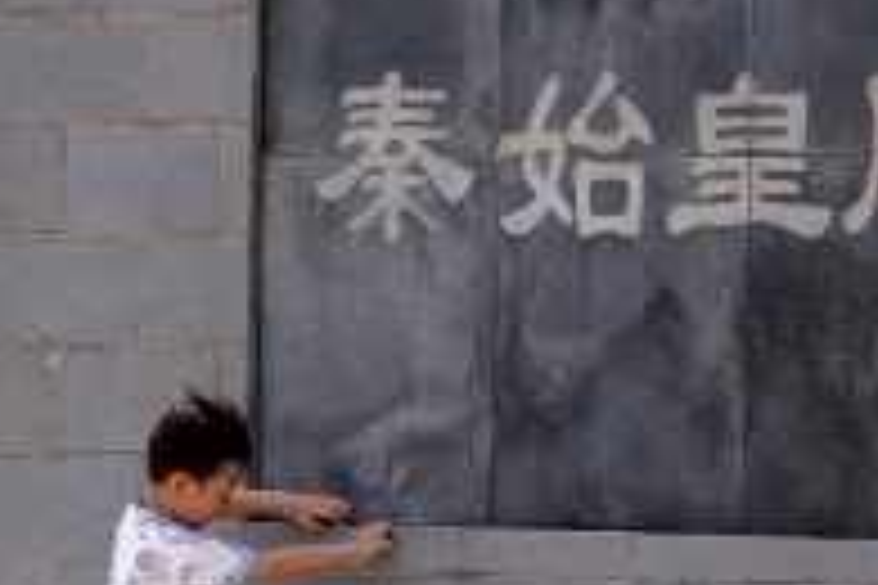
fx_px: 8999
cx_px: 824
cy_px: 493
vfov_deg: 3.7
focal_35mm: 369
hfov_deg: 5.6
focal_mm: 120
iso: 800
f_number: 5.6
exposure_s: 1/2000
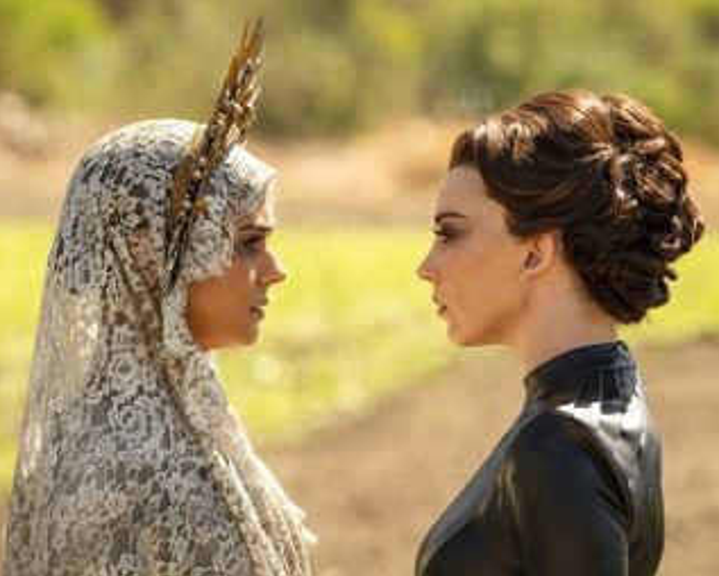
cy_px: 288
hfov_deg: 3.8
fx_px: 10944
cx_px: 375
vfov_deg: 3.0
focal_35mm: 514
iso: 400
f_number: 8
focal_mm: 301.1
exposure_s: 1/320
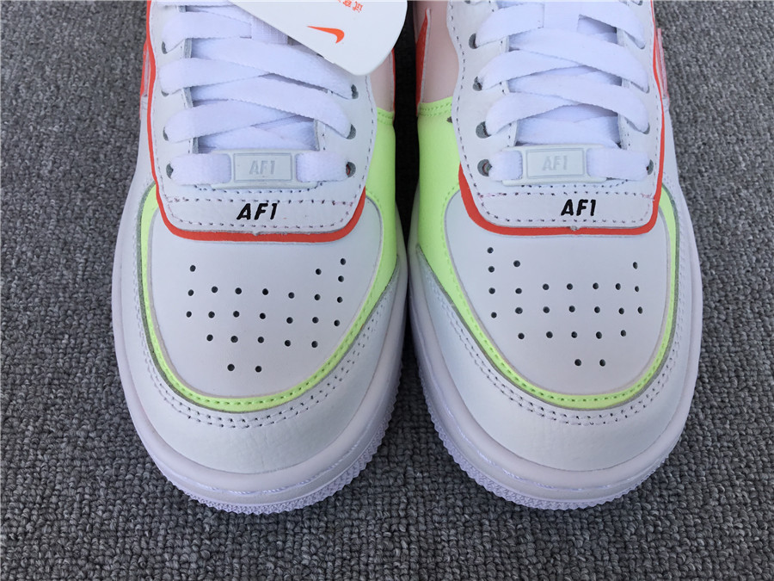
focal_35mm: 31
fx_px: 693
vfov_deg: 45.4
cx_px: 387
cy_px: 290
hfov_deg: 58.4
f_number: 2.4
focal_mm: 3.3
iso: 25
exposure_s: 1/416
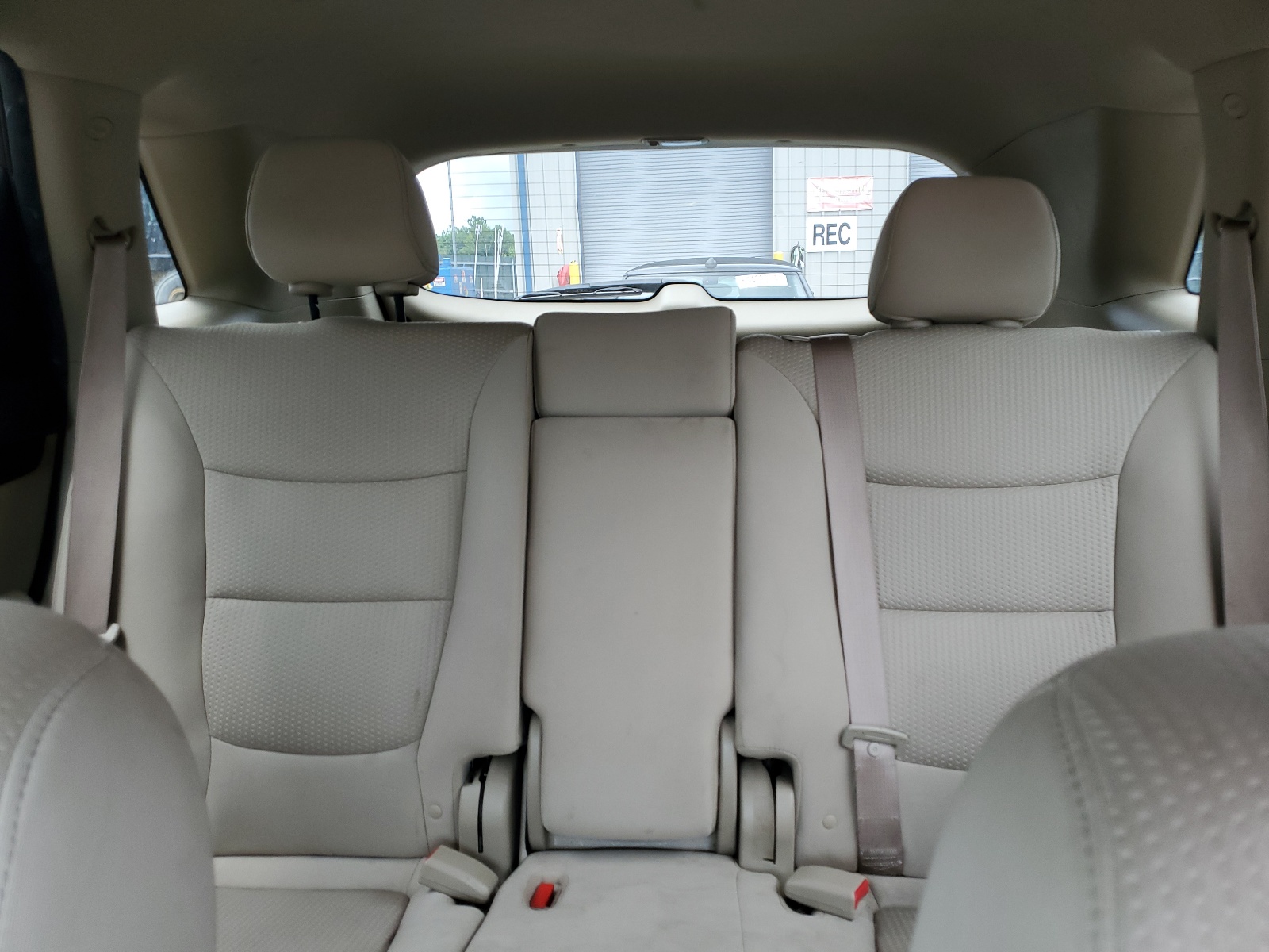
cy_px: 476
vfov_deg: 53.1
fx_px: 953
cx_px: 634
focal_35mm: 26
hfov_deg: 67.3
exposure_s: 1/120
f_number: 1.5
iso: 61
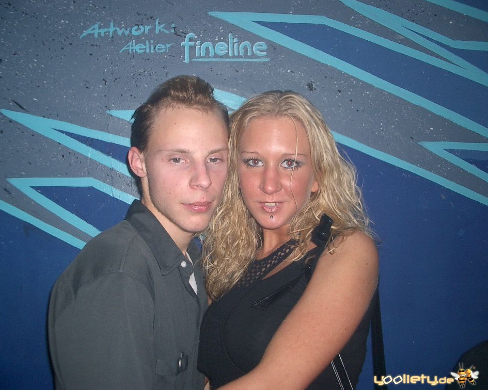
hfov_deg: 49.1
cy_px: 194
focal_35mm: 37
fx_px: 534
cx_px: 228
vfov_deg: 40.1
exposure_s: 1/40
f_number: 2.6
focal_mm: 5.8
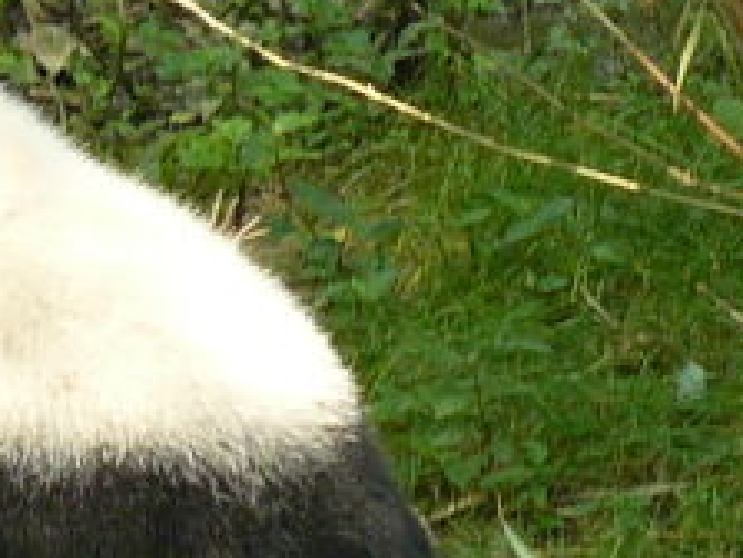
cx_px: 100
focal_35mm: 668
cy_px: 521
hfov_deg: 3.0
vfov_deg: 2.2
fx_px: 14338
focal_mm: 17.3
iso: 100
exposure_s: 1/50
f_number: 3.2
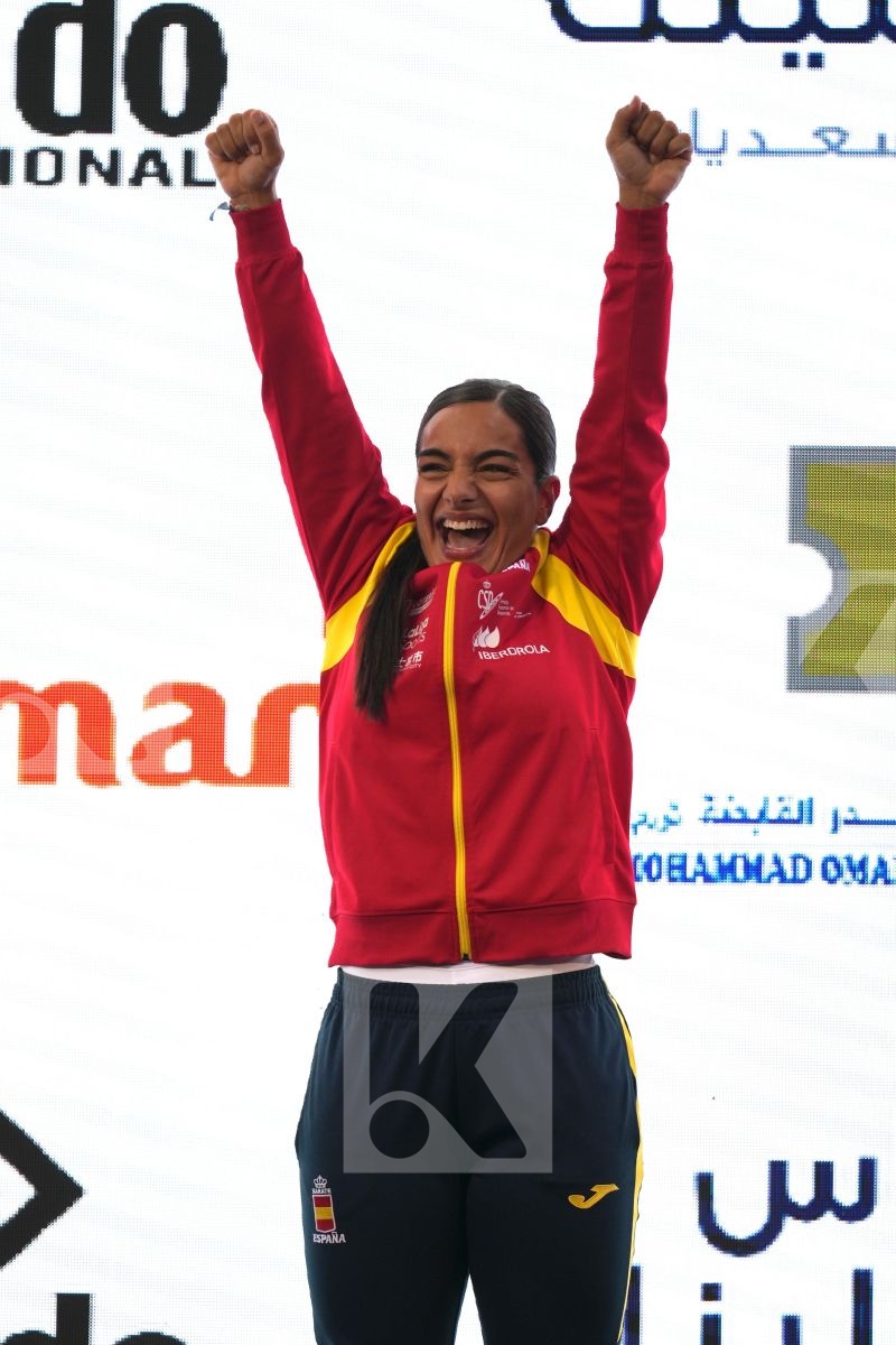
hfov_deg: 4.9
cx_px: 448
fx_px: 10453
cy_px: 672
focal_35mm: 280
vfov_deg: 7.4
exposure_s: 1/250
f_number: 2.8
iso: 250
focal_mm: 187
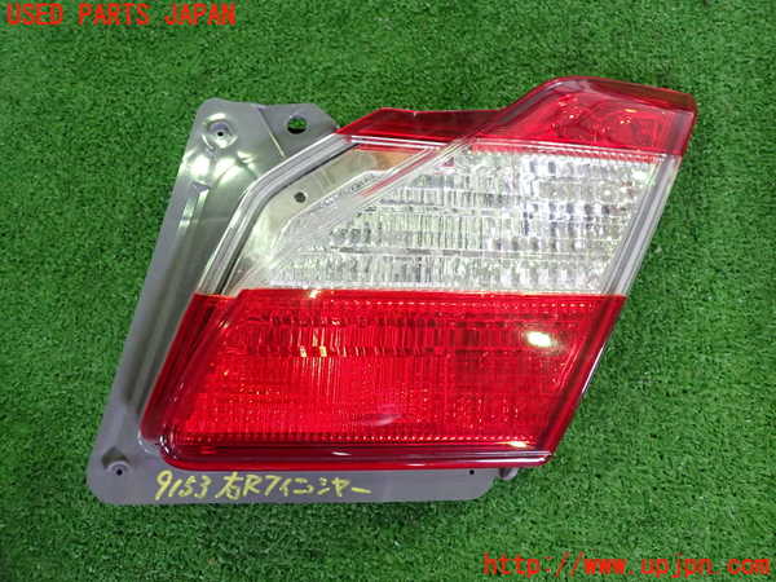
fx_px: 673
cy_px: 291
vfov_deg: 46.8
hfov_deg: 60.0
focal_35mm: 30
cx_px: 388
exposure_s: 1/30
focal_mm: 5.4
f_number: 2.3
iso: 500
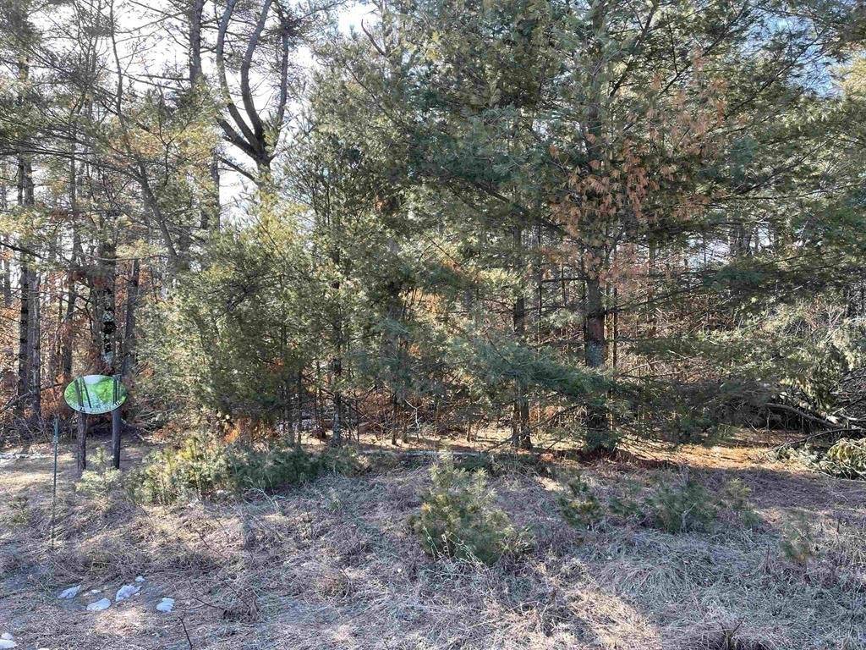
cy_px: 325
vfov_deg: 53.1
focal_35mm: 26
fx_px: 650
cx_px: 433
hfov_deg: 67.3
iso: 32
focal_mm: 5.1
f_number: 1.6
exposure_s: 1/225
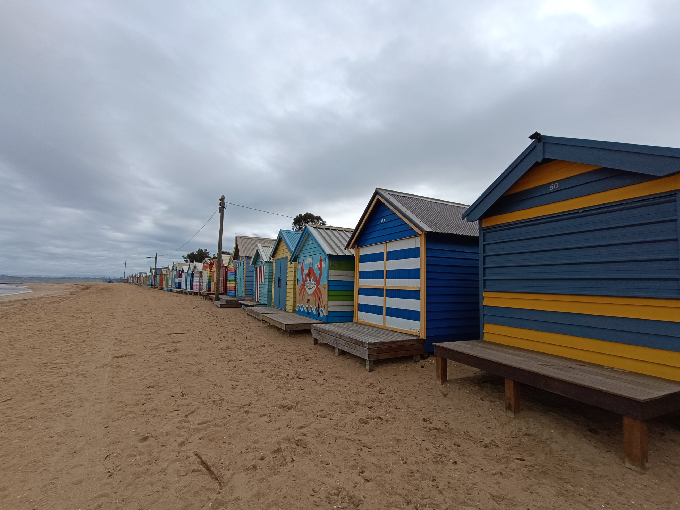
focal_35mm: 16
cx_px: 340
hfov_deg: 94.5
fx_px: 314
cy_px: 255
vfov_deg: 78.1
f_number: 2.2
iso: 51
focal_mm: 1.66
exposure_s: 1/1083
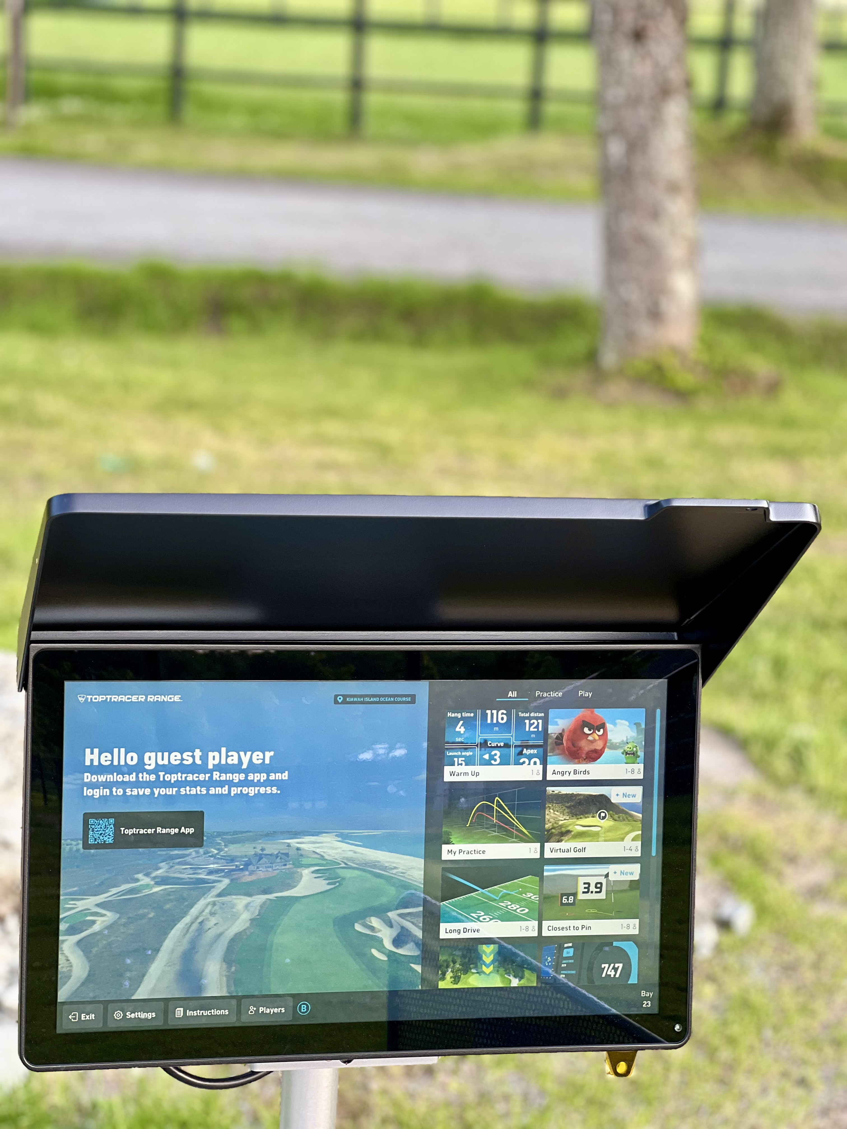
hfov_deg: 19.1
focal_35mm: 77
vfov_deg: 25.3
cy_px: 564
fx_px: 2512
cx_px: 424
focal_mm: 9
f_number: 2.8
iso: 50
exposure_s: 1/121
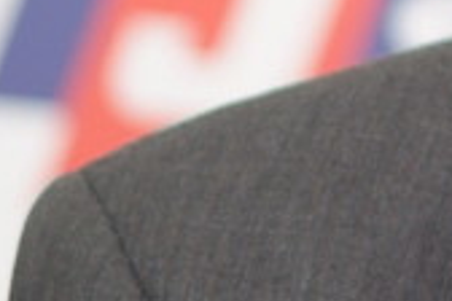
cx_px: 807
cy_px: -236
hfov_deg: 5.7
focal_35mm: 355
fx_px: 4457
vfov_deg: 3.8
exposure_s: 1/250
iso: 800
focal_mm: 55
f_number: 3.5
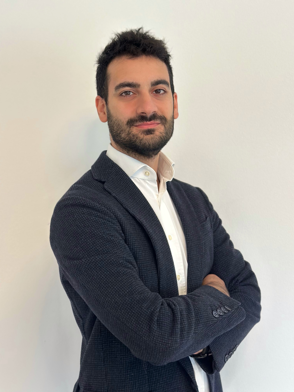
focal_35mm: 48
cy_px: 196
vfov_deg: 39.7
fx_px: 544
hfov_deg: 30.3
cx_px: 147
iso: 200
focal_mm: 6.86
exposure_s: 1/100
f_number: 1.78
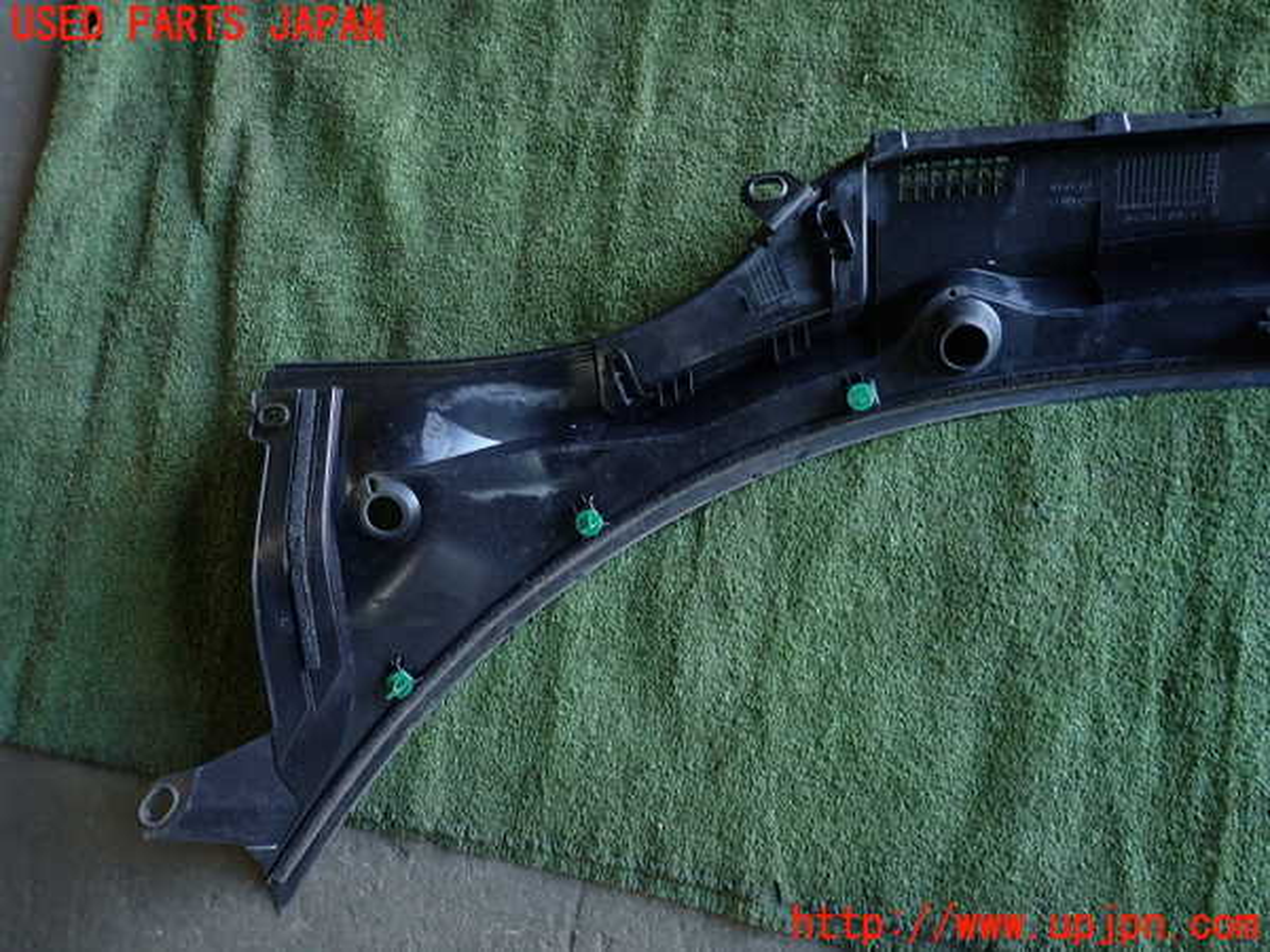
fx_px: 917
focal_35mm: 25
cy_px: 476
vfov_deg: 54.9
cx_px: 635
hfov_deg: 69.4
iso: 200
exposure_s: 1/50
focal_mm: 4.5
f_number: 2
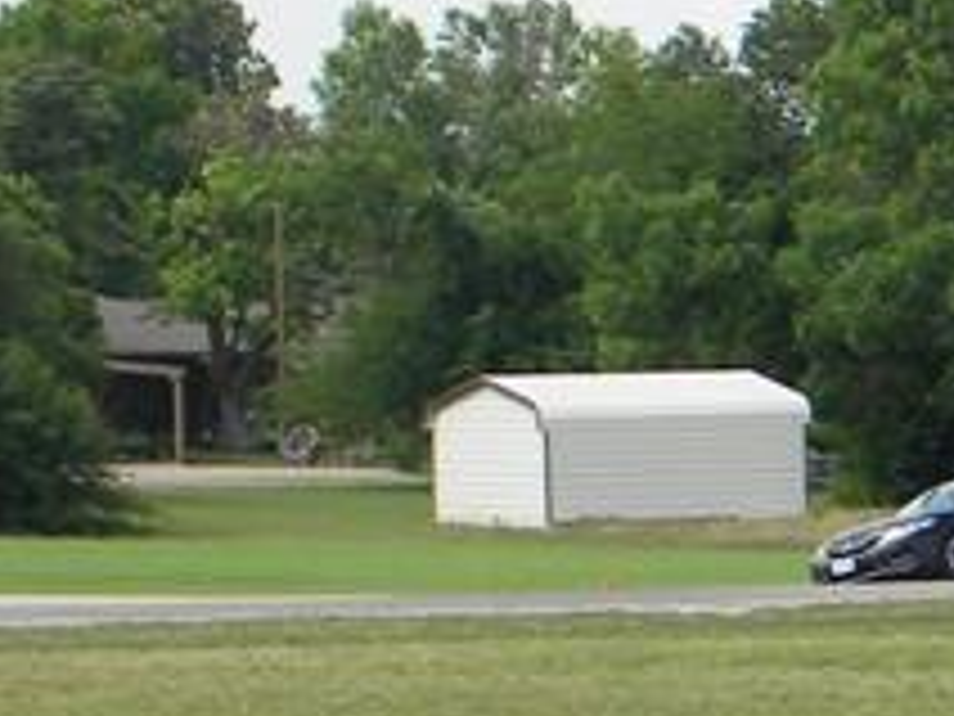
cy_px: 603
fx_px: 7441
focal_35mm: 270
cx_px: 1292
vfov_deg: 5.5
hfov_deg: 7.2
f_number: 4.1
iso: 80
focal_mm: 10.1
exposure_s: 1/489
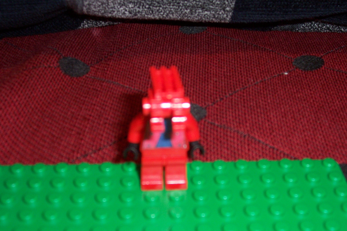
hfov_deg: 37.5
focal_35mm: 53
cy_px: 116
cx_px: 174
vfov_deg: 25.5
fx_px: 511
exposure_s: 1/60
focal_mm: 8.6
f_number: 3.4
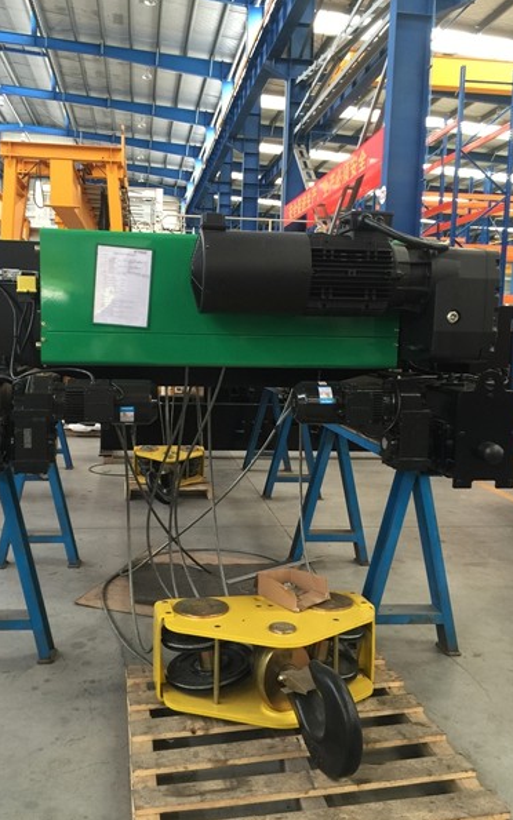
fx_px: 693
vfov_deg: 61.2
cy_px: 411
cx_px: 219
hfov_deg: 40.5
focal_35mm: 31
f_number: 2.2
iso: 50
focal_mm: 4.15
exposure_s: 1/15
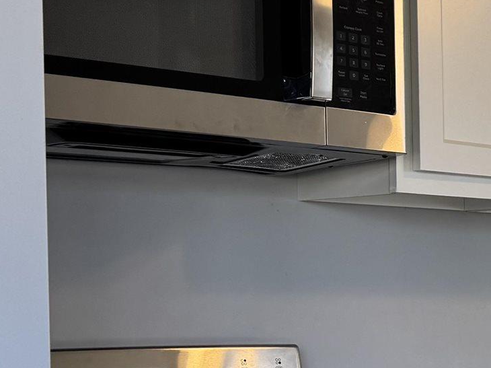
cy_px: 358
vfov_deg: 14.4
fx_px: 1432
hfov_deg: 17.6
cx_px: 728
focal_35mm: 101
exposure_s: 1/134
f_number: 1.78
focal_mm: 6.76
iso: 50
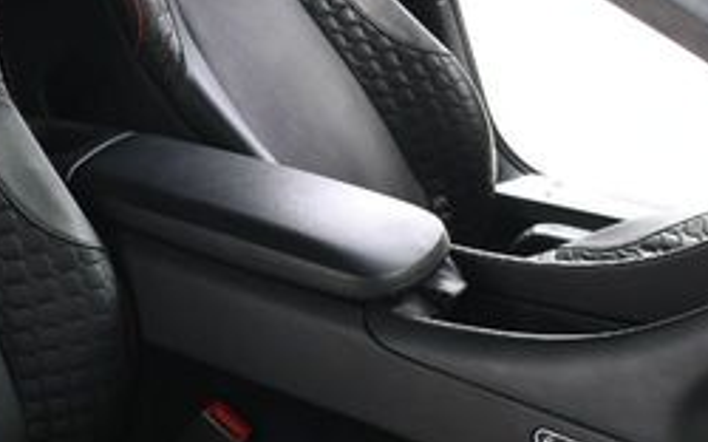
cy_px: 307
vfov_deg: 13.9
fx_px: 1813
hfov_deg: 21.7
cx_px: 93
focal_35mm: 94
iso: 100
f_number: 3.5
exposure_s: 1/160
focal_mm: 18
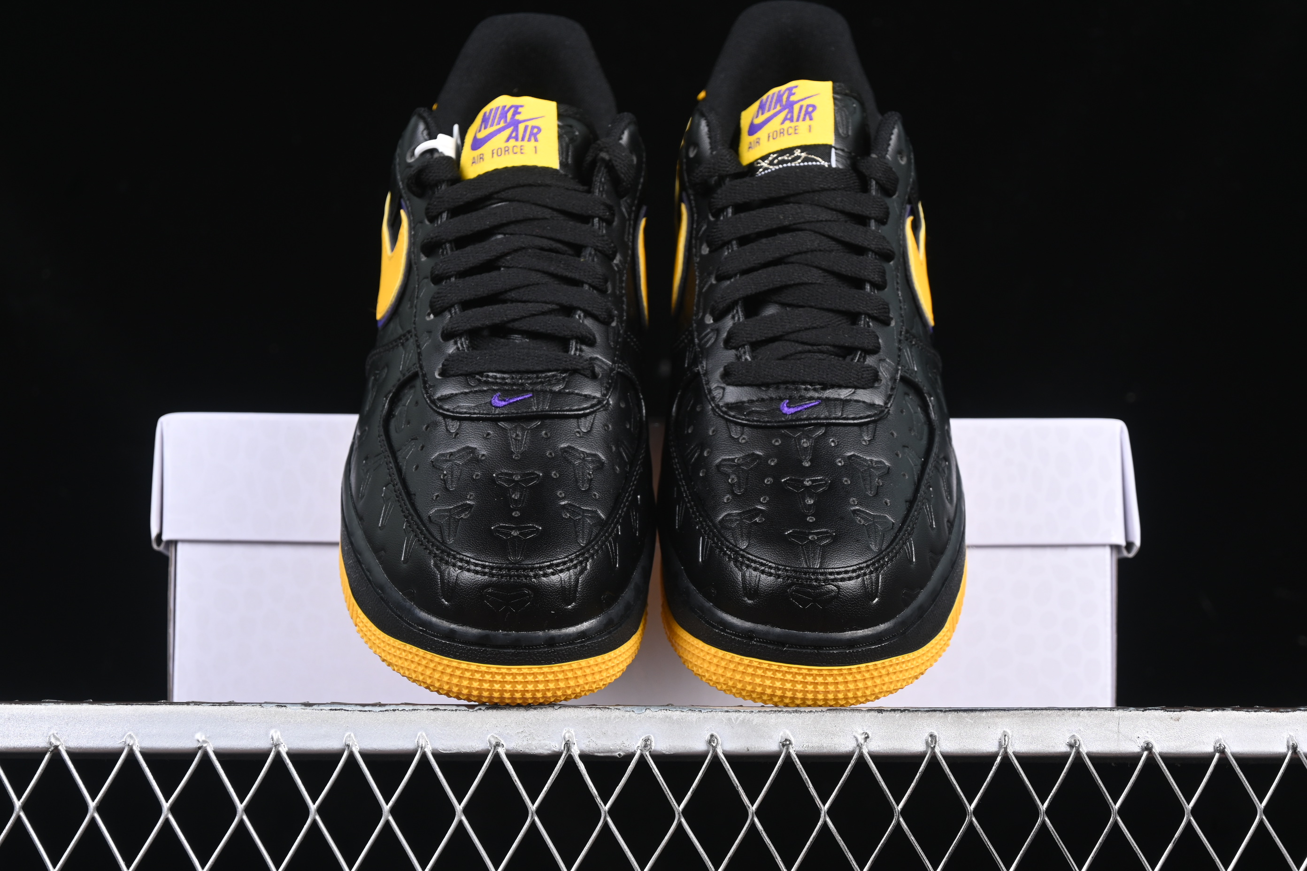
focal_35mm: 75
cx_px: 654
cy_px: 436
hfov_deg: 27.0
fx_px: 2723
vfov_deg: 18.2
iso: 160
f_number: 6.3
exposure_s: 1/60
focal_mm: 50
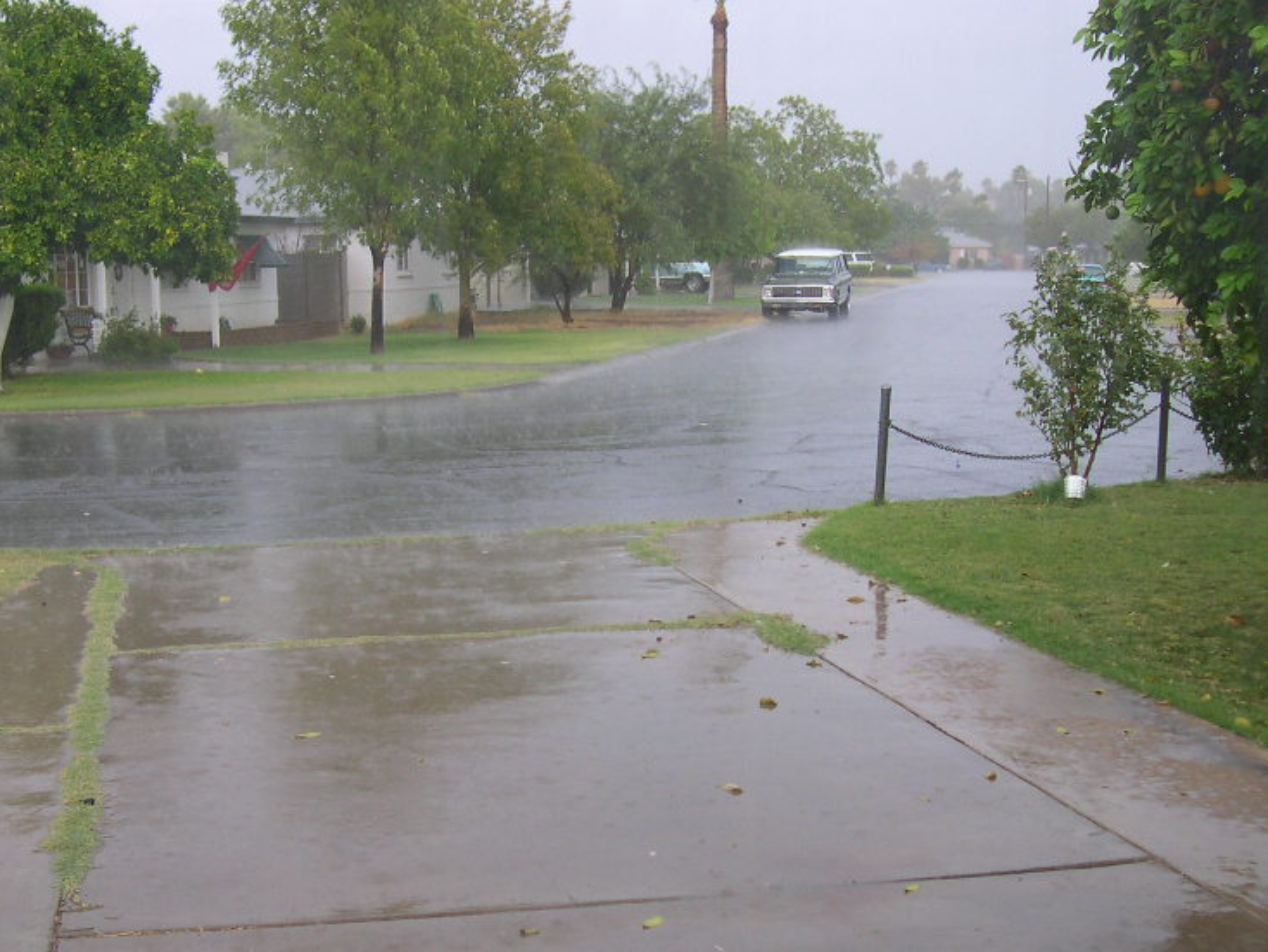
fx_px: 1942
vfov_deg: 27.4
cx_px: 574
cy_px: 634
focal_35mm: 53
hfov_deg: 36.1
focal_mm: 8
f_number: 2.8
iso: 100
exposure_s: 1/13.9
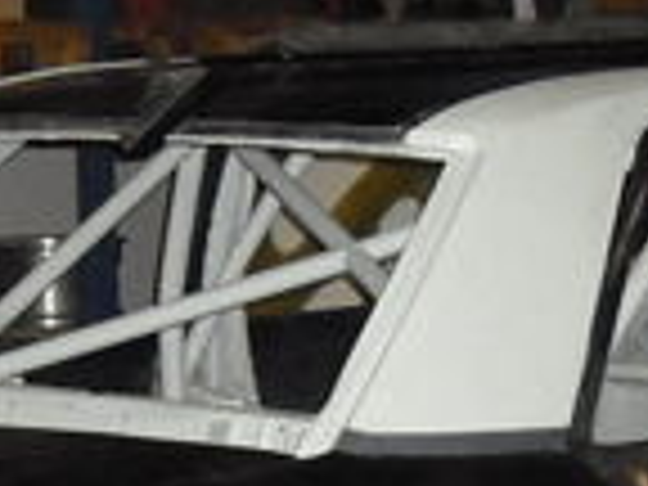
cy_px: 495
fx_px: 3070
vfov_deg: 9.0
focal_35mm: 164
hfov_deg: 12.0
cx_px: 284
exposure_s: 1/60
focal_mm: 6.2
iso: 400
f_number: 2.7
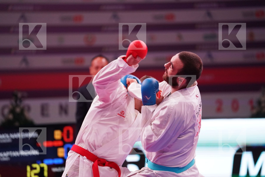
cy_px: 88
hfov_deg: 10.4
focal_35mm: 198
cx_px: 132
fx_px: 1457
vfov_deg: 6.9
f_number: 2.8
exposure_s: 1/1000
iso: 4000
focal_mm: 198
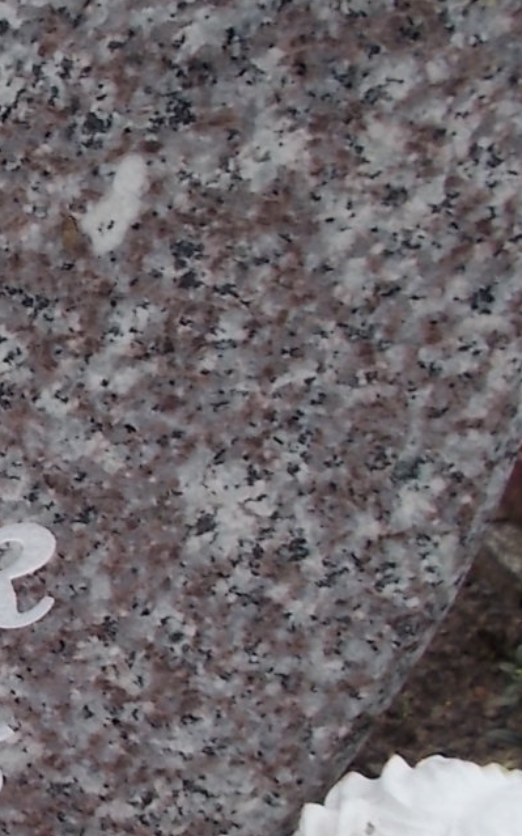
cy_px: 391
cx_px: -383
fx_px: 1572
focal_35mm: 69
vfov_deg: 29.8
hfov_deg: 16.2
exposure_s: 1/80
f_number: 3.2
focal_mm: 4.6
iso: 80
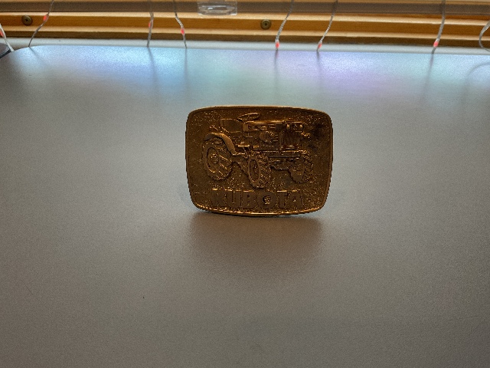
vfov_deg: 48.2
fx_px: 411
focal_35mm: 29
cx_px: 245
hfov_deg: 61.7
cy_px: 184
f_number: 1.8
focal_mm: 3
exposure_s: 1/60
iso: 64
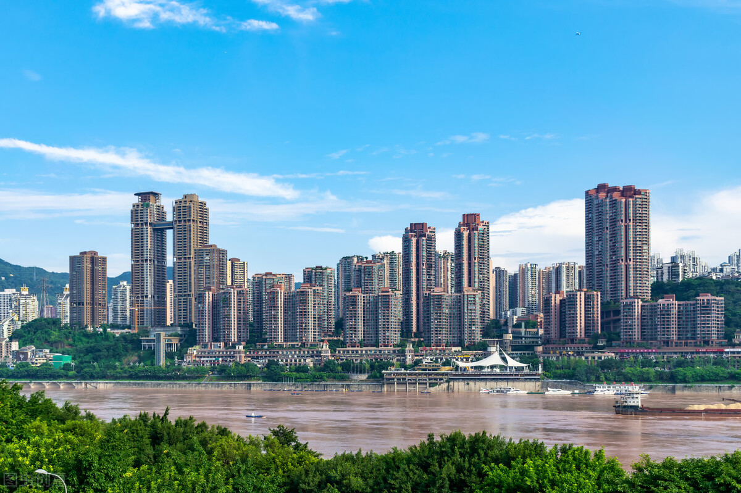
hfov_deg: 43.6
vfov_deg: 29.8
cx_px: 370
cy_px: 246
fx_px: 926
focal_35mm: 45
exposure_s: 1/640
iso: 100
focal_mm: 30
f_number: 5.6
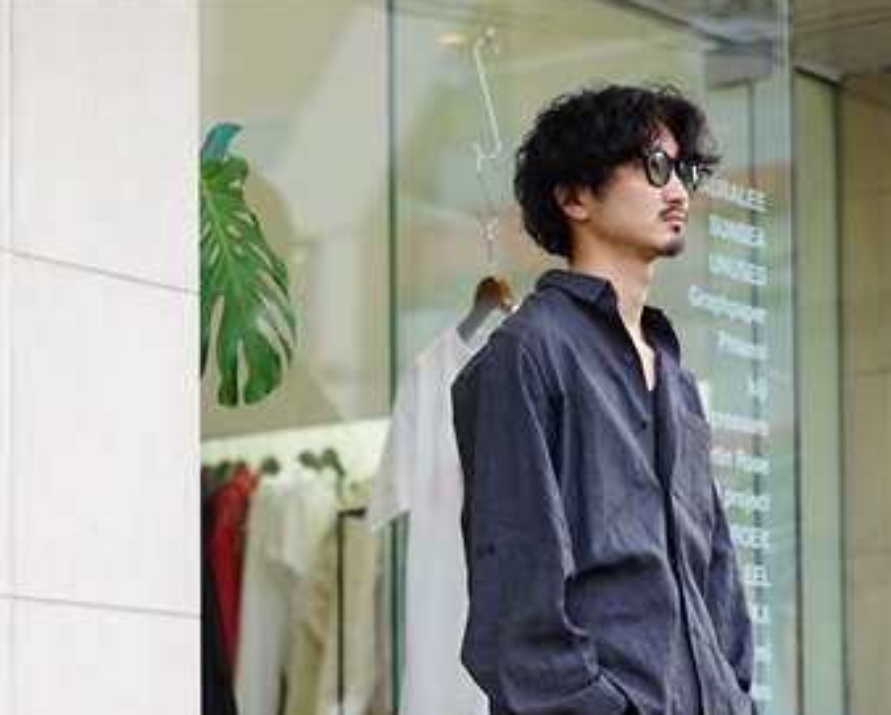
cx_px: 414
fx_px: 3220
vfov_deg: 12.5
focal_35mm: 122
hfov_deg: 15.8
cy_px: 693
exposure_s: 1/160
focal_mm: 55
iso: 100
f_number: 2
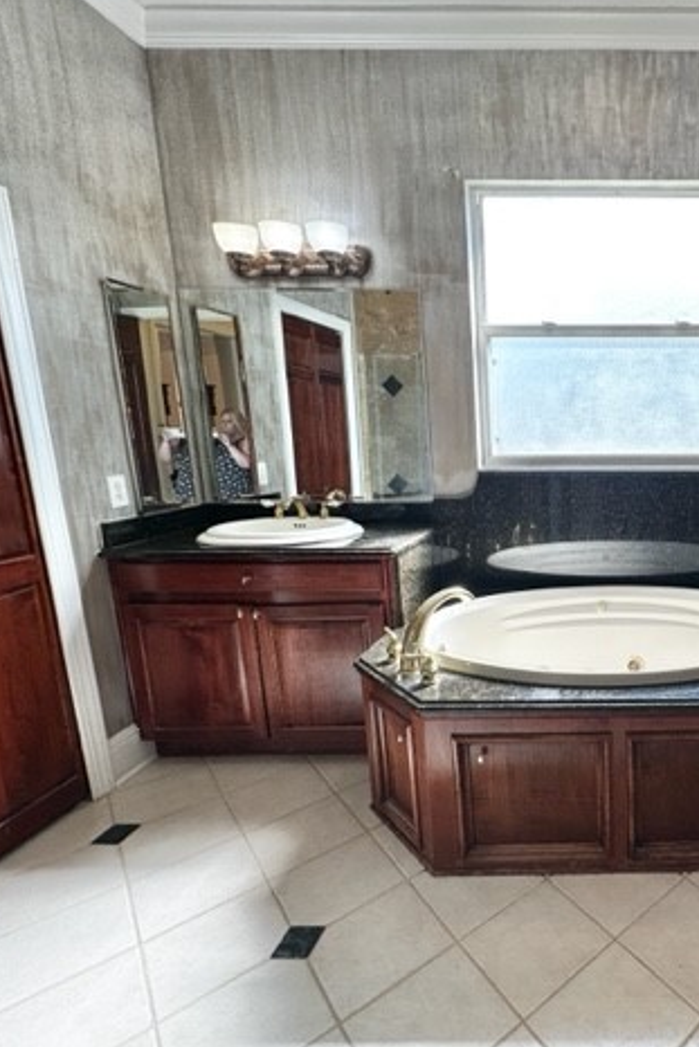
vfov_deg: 84.0
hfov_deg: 53.9
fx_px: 582
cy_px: 528
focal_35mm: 20
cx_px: 632
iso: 50
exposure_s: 1/120
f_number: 2.2
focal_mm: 2.22
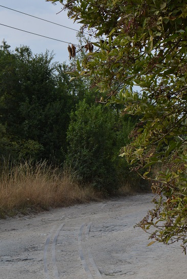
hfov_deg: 13.8
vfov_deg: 20.4
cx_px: 82
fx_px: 770
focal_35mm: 99
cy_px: 221
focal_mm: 30
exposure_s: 1/640
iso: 320
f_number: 8
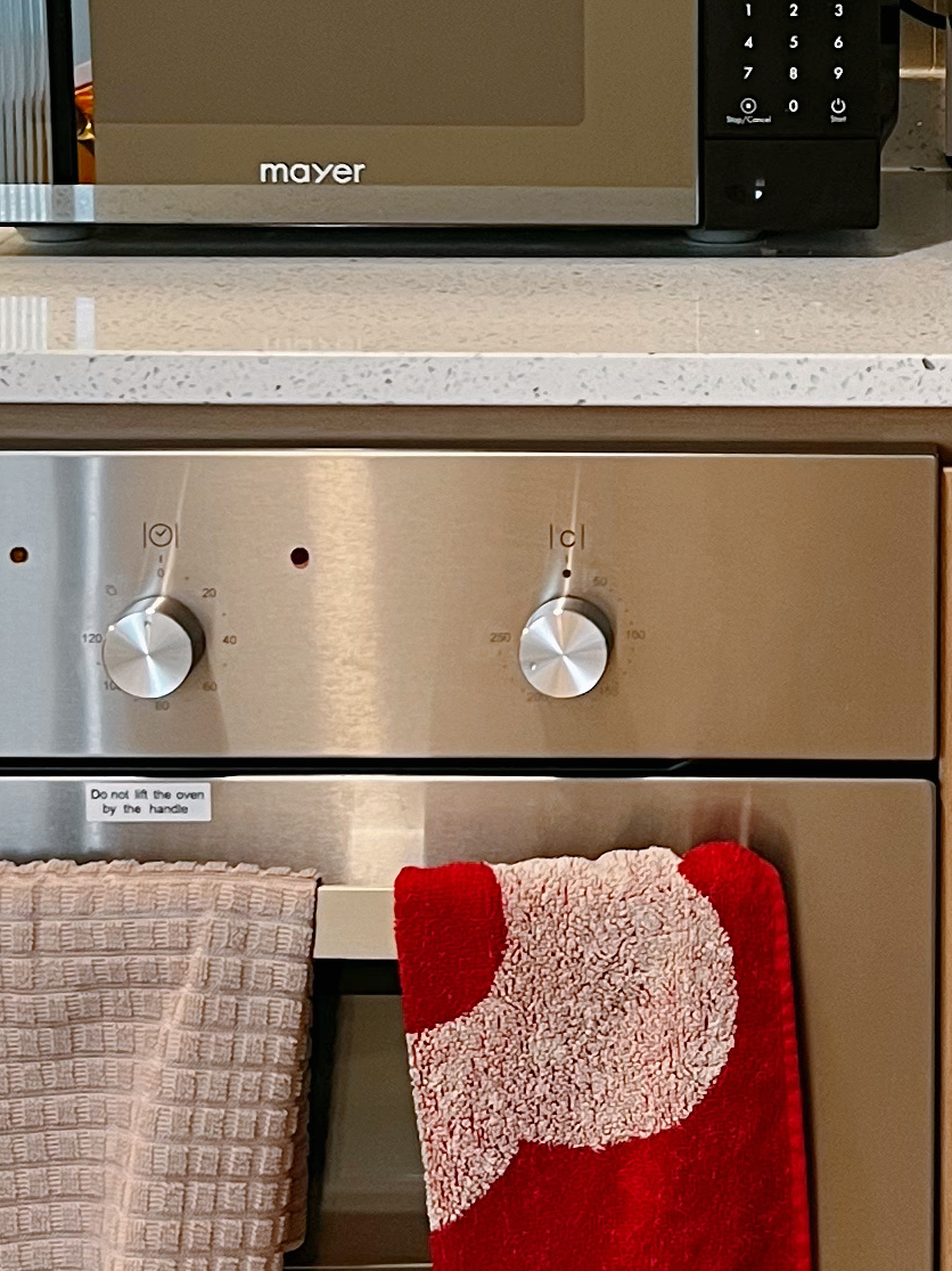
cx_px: 862
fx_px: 3448
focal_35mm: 94
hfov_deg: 15.5
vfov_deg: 20.6
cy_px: 230
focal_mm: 5.7
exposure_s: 1/50
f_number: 1.5
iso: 100
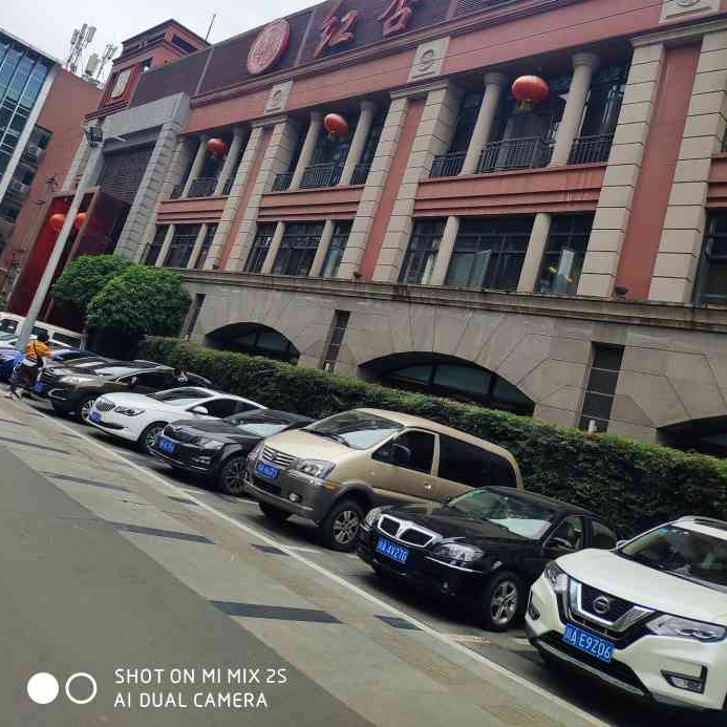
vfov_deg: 61.5
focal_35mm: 25
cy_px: 245
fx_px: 594
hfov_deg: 62.9
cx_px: 363
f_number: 1.8
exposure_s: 1/1667
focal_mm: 4.22
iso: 100
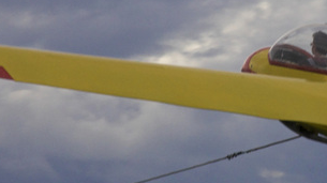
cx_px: 317
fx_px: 6238
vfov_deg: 1.7
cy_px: 62
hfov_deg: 3.0
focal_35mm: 720
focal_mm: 200
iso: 800
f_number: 8
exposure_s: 1/250
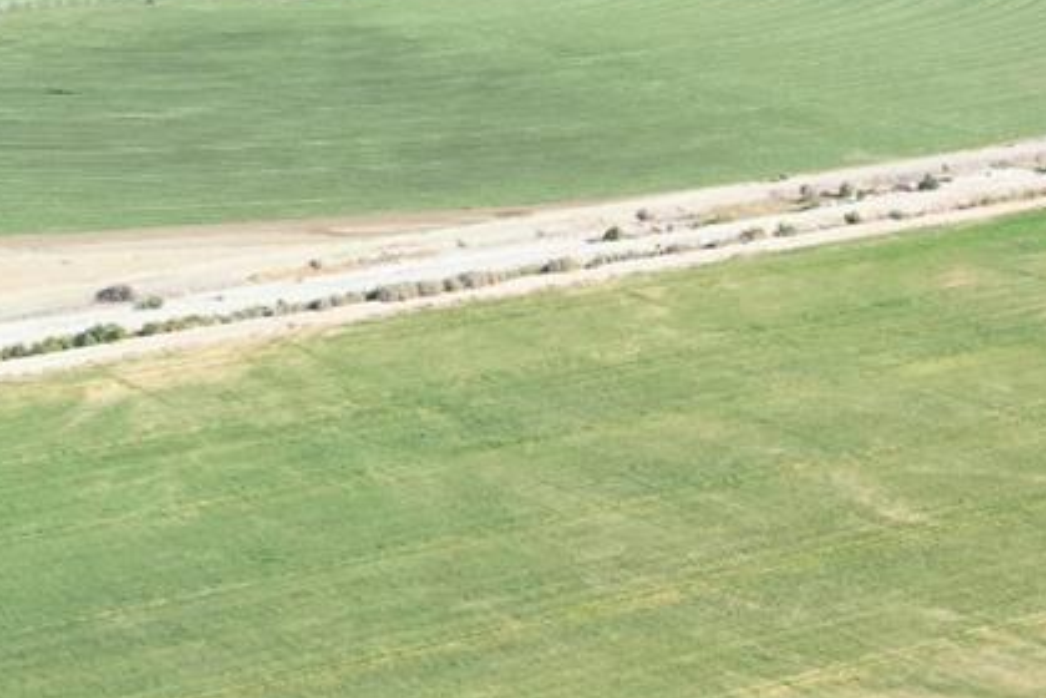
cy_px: 1134
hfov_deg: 20.0
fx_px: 2905
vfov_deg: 12.8
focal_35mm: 100
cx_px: 934
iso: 100
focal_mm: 10.26
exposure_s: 1/240
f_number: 5
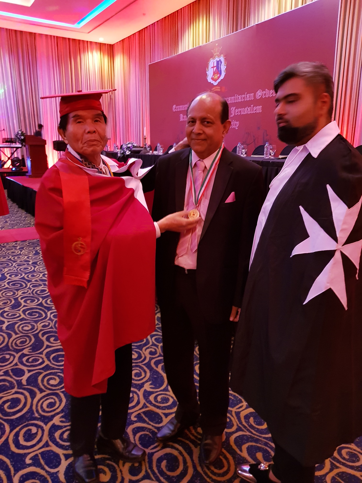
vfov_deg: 67.3
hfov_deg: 53.1
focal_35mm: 26
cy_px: 242
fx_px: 363
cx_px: 181
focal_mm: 4.2
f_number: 1.7
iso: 320
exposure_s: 1/10
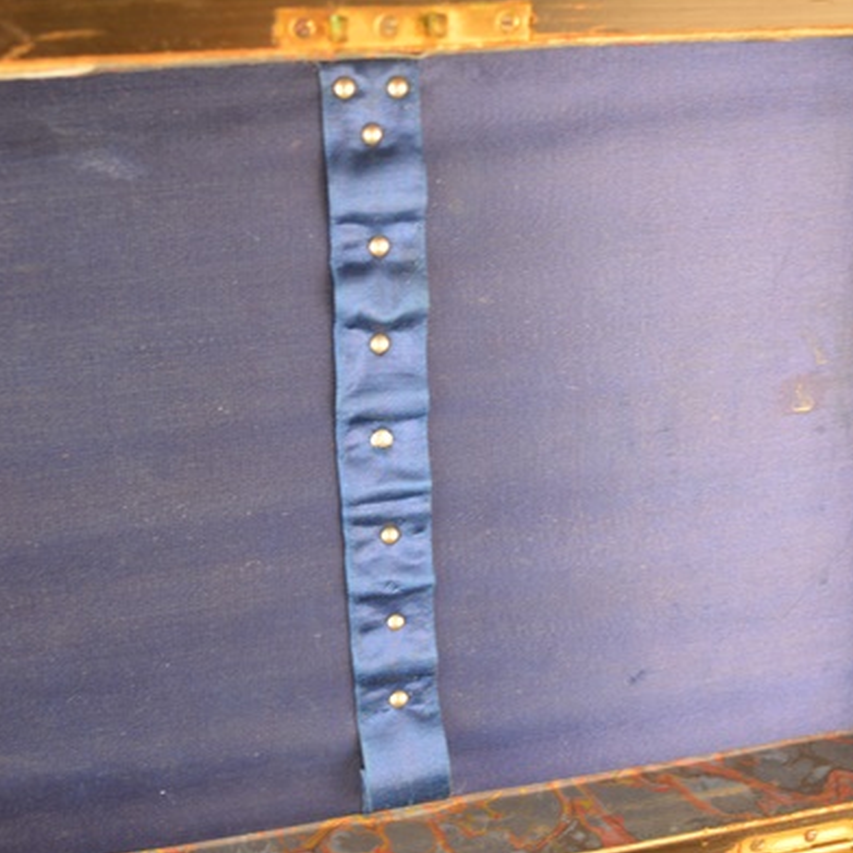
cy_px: 425
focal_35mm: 47
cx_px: 353
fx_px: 1310
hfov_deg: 36.0
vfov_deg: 36.1
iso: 800
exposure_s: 1/40
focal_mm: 24
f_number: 4
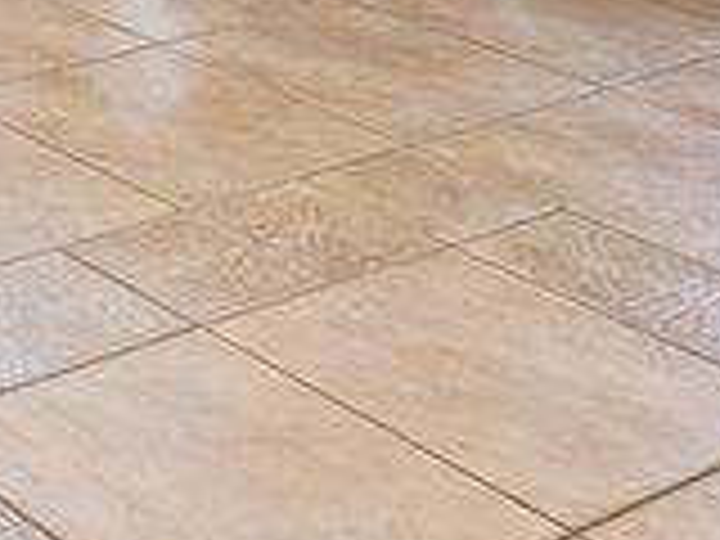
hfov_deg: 17.2
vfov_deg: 12.9
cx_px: -526
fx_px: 1997
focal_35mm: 96
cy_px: -623
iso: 640
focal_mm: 16
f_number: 5.6
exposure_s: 1/10
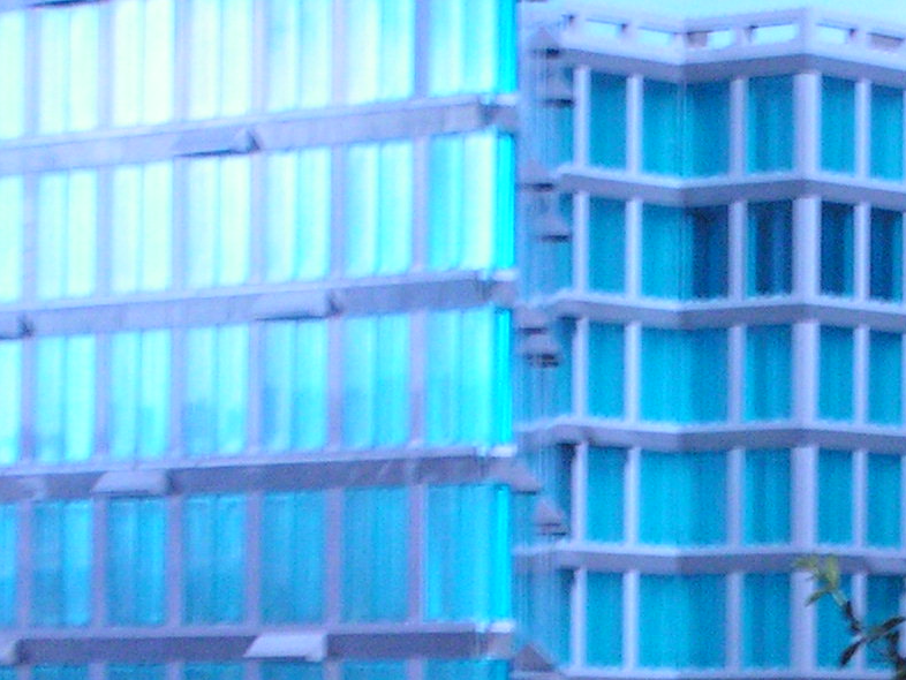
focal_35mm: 208
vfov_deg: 7.1
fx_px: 5446
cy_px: 833
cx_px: 1032
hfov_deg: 9.4
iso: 200
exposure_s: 1/1.6
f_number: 3.2
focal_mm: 12.1
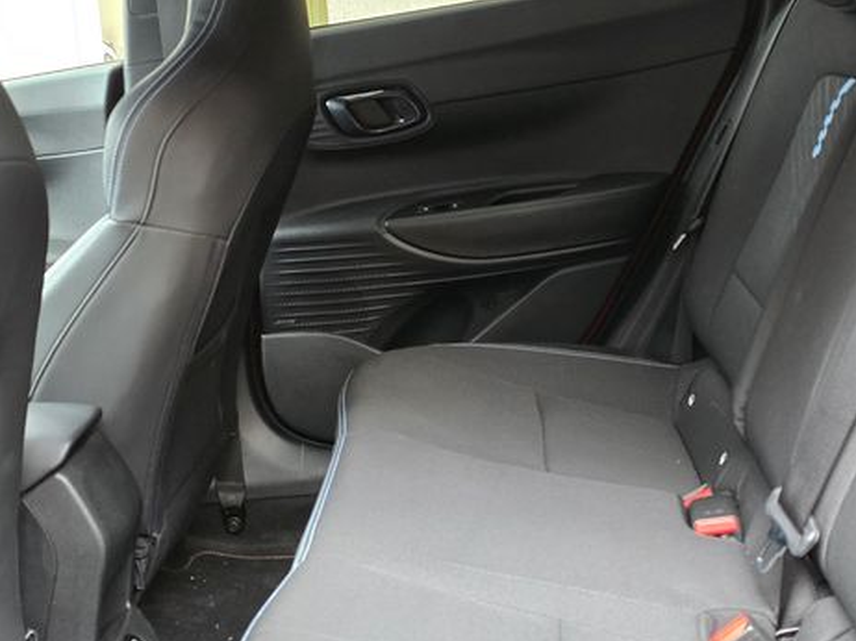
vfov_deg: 28.5
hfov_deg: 37.5
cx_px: 398
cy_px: 322
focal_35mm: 51
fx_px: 1260
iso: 1250
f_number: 1.7
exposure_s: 1/100
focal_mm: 6.3
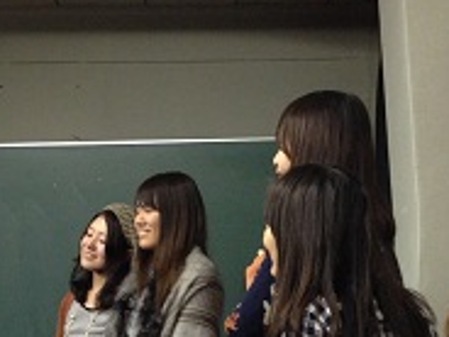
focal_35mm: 88
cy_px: 379
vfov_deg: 16.3
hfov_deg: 22.1
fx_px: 1141
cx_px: 139
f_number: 2.4
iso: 200
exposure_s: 1/20
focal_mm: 4.12
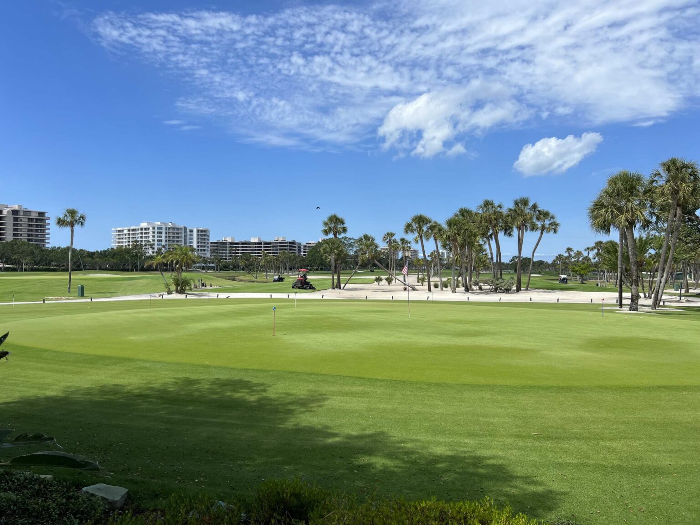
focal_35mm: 26
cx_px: 350
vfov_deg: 53.1
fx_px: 526
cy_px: 262
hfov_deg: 67.3
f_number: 1.5
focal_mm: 5.7
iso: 50
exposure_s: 1/5587
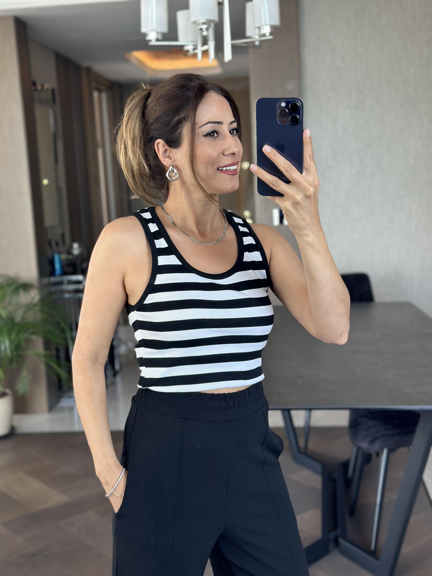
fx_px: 799
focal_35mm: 48
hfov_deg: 30.3
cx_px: 216
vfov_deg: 39.7
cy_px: 288
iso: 125
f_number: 1.78
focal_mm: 6.86
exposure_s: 1/84
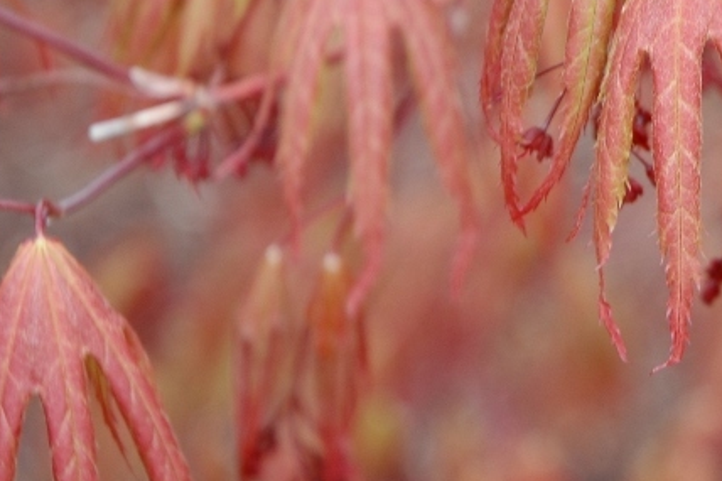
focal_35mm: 251
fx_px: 5032
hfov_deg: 8.1
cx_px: 811
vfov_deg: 5.5
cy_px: 141
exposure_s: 1/80
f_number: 4.5
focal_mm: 70
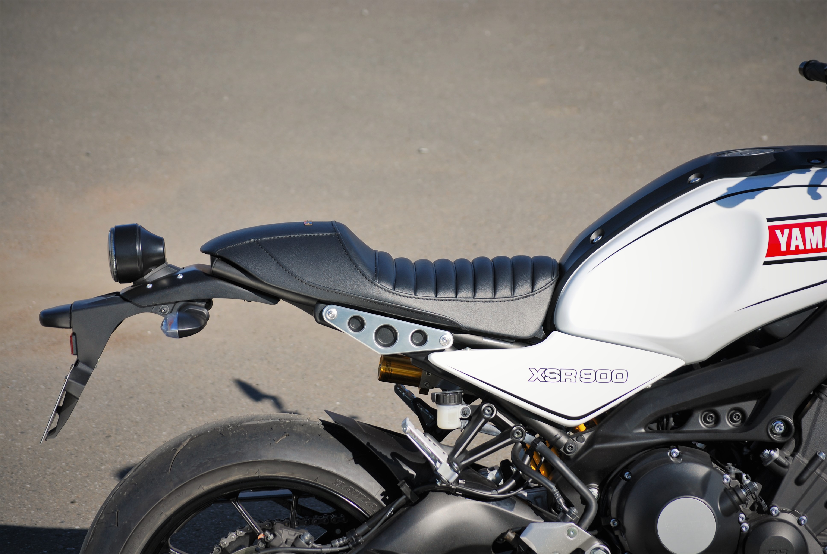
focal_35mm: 112
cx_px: 414
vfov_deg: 12.2
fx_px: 2587
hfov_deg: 18.2
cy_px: 277
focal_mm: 75
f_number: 5.6
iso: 100
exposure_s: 1/500
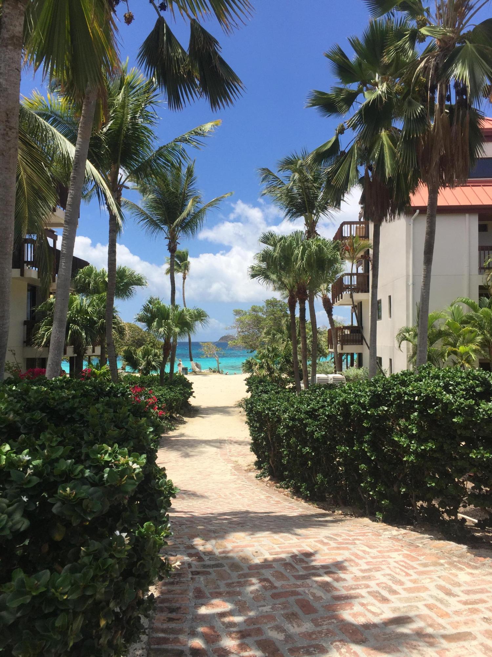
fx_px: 550
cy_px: 328
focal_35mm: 29
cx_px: 246
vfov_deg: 61.7
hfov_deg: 48.2
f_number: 2.2
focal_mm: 4.15
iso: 32
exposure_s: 1/2639
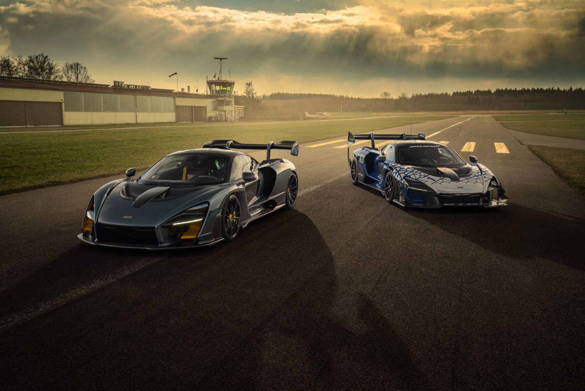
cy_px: 196
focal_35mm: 35
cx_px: 292
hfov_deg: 54.4
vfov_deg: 37.9
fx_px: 569
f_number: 9
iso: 100
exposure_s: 1/200
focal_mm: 35
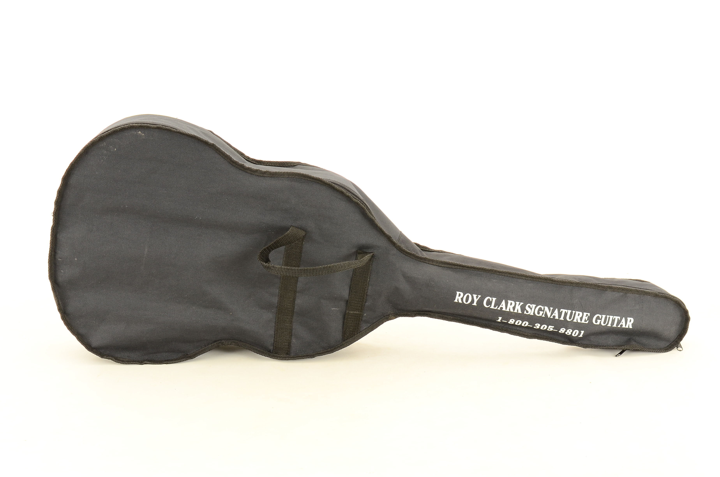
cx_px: 360
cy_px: 238
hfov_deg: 35.1
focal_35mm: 57
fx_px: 1138
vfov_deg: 23.7
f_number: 10
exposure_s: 1/80
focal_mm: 38
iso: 320
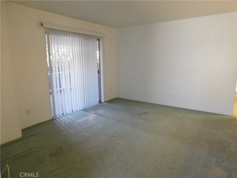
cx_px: 118
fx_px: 157
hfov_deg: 73.9
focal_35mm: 23
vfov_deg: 58.9
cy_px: 89
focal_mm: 4
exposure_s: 1/25
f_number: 3
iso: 400
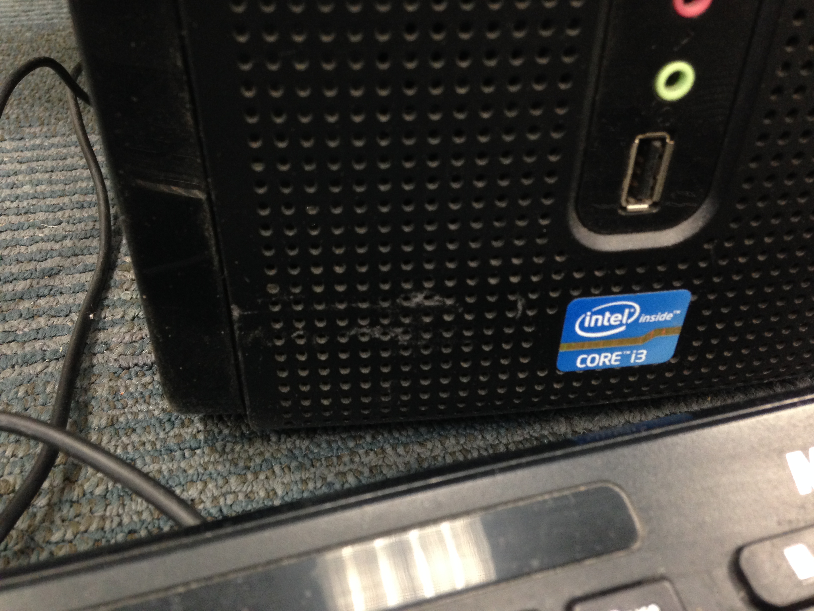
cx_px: 407
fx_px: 776
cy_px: 306
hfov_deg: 55.4
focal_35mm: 33
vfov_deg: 42.9
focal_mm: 4.12
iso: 250
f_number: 2.4
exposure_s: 1/20
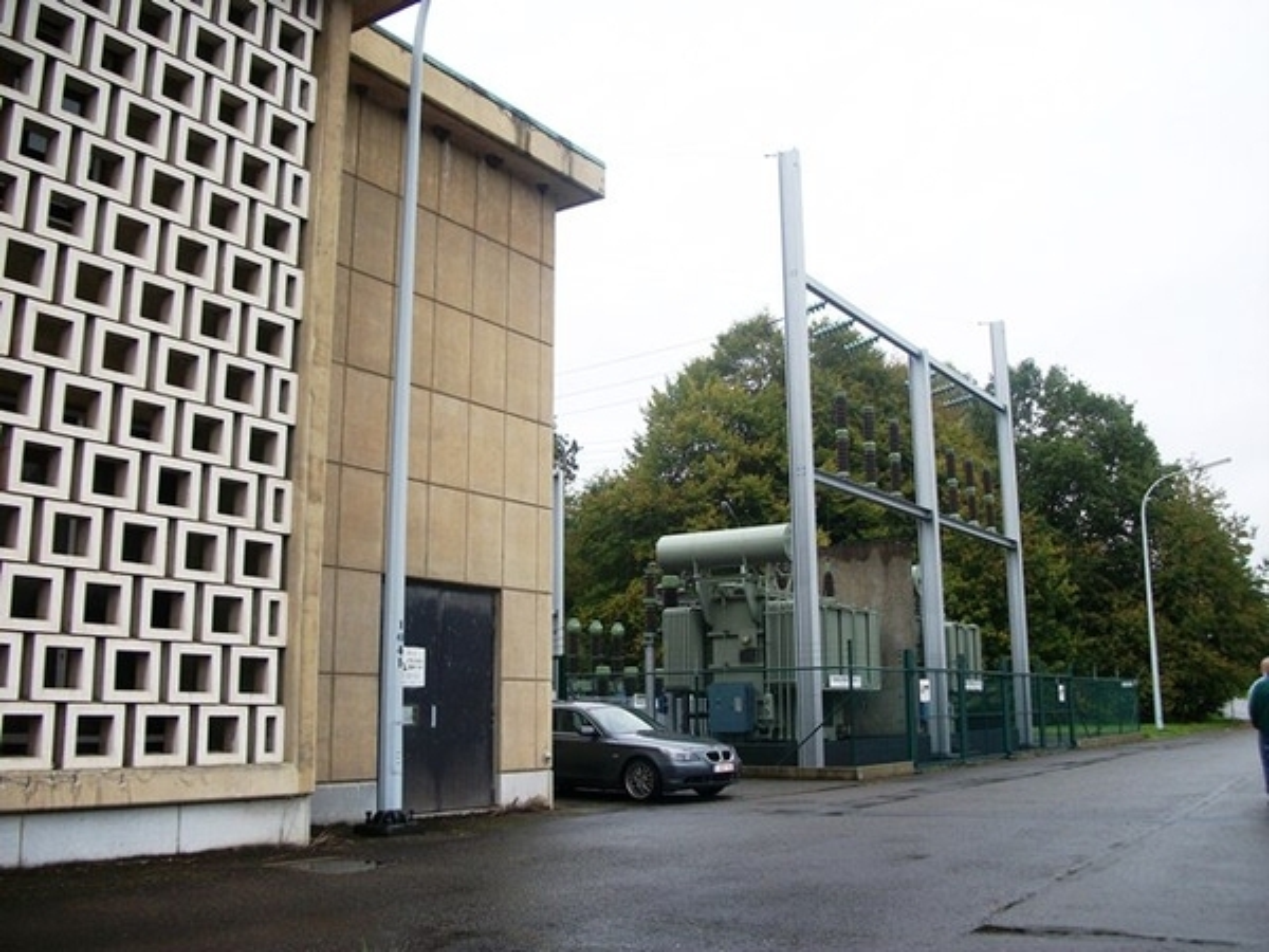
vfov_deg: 44.2
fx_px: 1173
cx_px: 634
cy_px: 476
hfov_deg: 56.8
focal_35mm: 32
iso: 80
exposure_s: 1/160
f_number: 2.9
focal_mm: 5.7
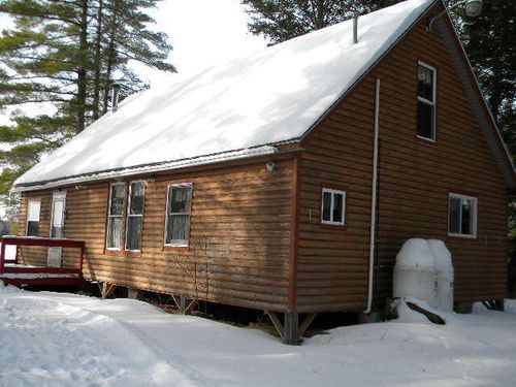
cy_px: 194
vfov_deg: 39.7
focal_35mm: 36
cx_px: 258
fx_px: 537
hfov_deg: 51.4
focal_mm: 6.4
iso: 93
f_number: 3.7
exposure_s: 1/425
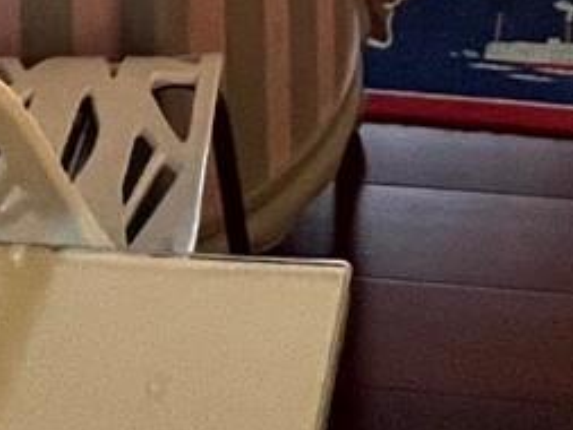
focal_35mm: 82
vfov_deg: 11.1
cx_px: 515
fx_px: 1358
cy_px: -872
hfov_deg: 23.2
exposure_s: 1/60
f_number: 1.8
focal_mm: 1.57
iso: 250
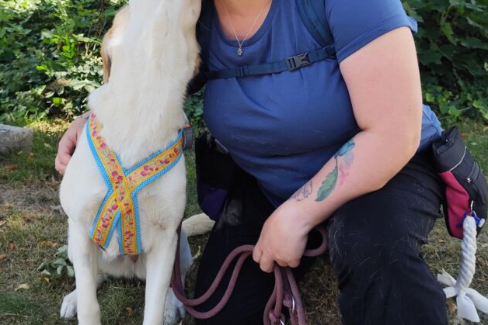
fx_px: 529
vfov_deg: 33.6
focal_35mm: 39
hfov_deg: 49.3
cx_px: 197
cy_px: 87
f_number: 1.65
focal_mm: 6.14
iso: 50
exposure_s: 1/199
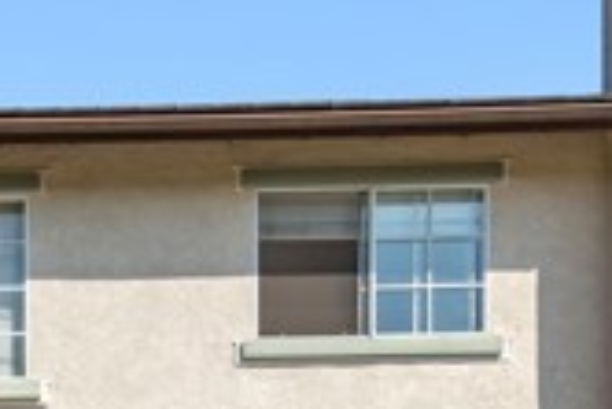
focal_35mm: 54
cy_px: 514
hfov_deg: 35.5
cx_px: 114
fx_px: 919
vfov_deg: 22.7
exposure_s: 1/400
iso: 200
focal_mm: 14
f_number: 10
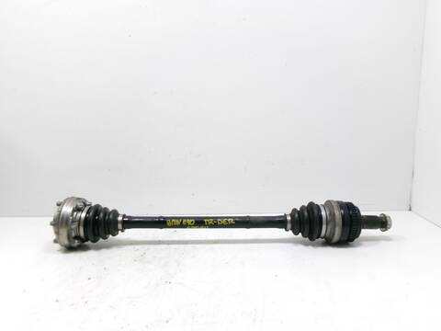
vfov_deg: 49.7
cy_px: 166
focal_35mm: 28
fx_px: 357
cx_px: 220
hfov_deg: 63.4
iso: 236
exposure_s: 1/34
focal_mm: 5.1
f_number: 3.9
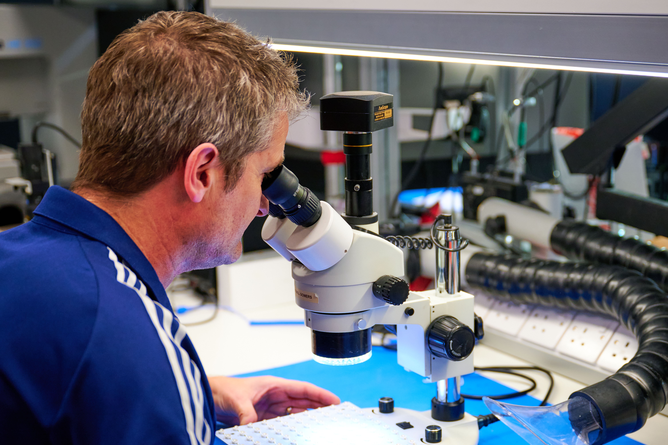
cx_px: 385
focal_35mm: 63
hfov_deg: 31.8
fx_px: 1169
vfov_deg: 21.5
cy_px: 274
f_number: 2.8
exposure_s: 1/320
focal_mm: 46
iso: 400
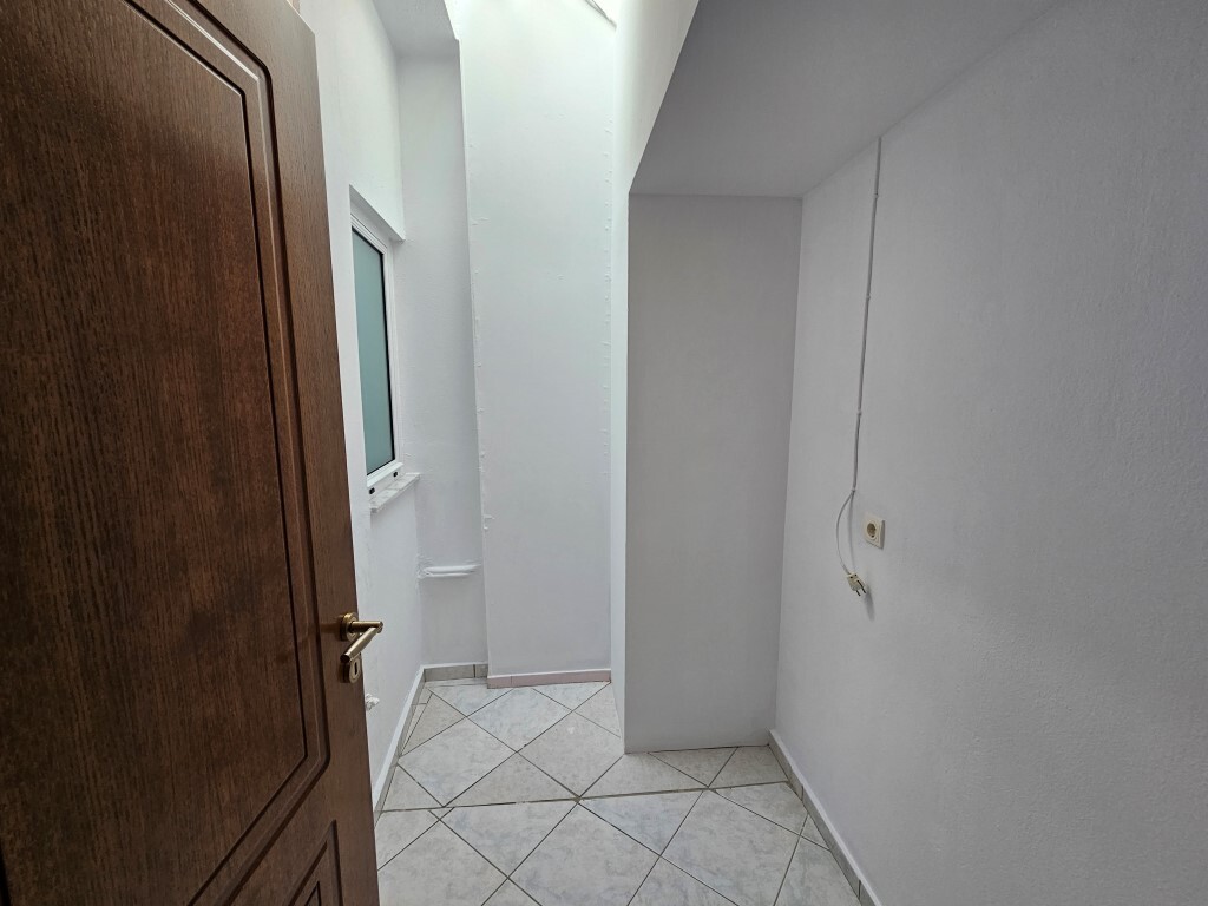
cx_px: 604
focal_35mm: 13
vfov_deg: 89.9
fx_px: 454
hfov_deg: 106.2
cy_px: 453
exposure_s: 1/50
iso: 125
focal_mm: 2.2
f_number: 2.2
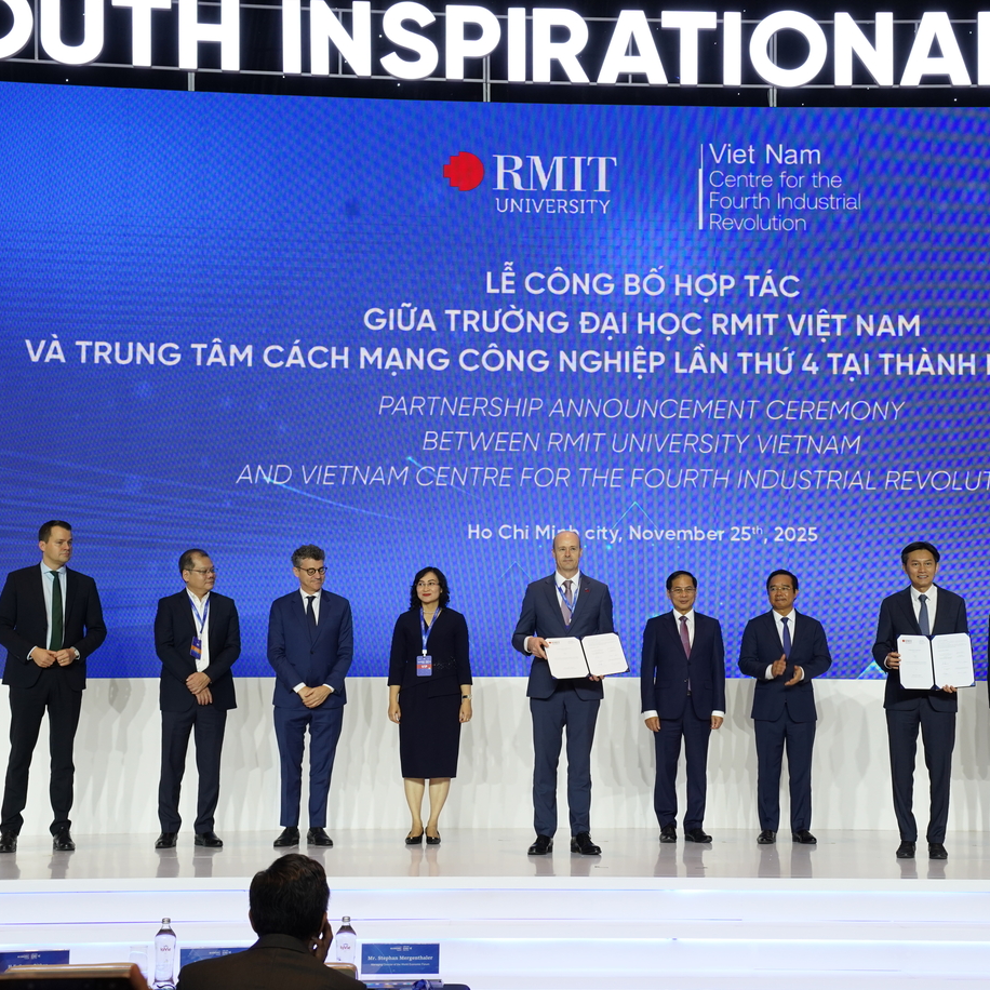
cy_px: 481
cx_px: 632
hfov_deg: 26.8
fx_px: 2071
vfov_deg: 26.9
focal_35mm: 64
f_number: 9
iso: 1250
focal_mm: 46
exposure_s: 1/80
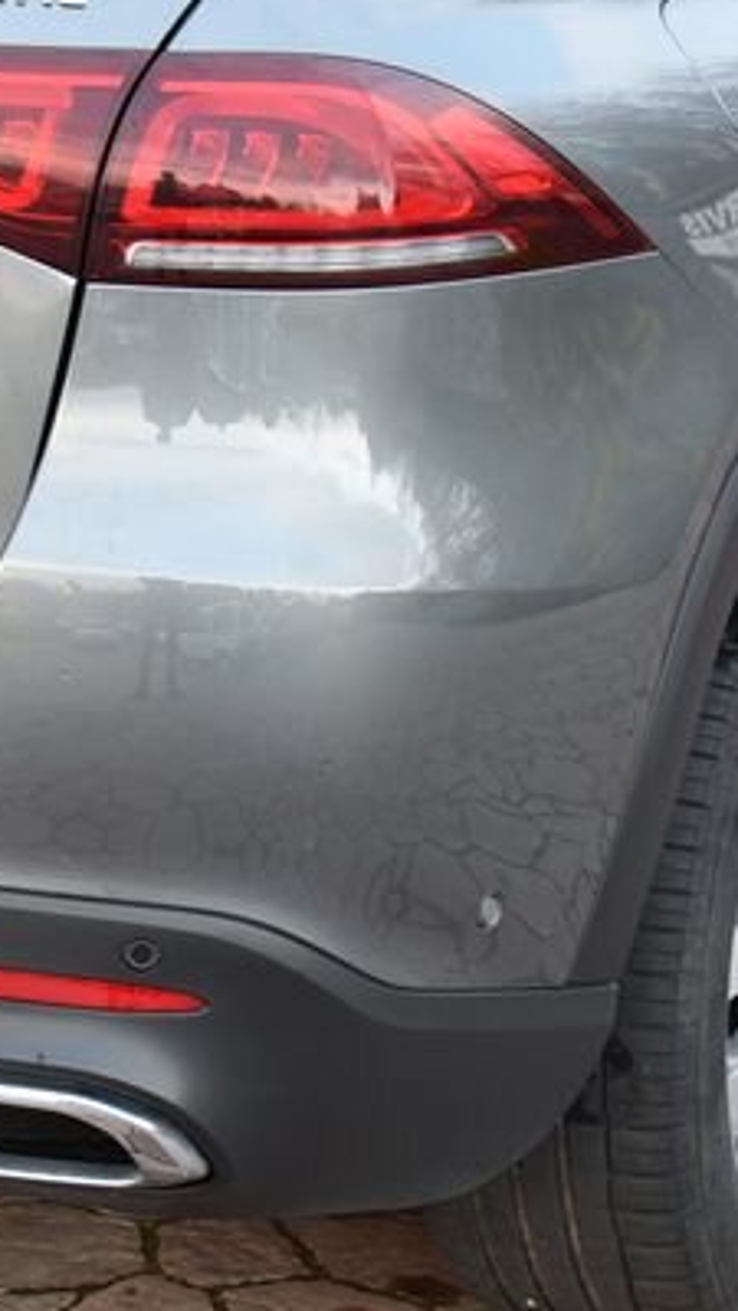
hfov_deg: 10.2
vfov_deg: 18.0
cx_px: 56
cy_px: 311
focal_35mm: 118
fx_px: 4105
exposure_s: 1/60
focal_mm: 44
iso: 500
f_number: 4
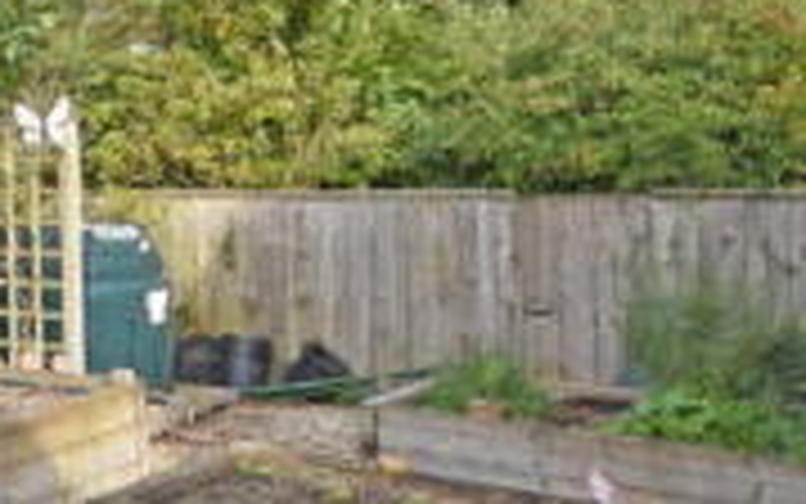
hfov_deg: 31.8
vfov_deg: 22.8
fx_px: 1230
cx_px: -92
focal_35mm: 56
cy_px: 92
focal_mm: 10
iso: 200
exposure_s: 1/250
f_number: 5.6
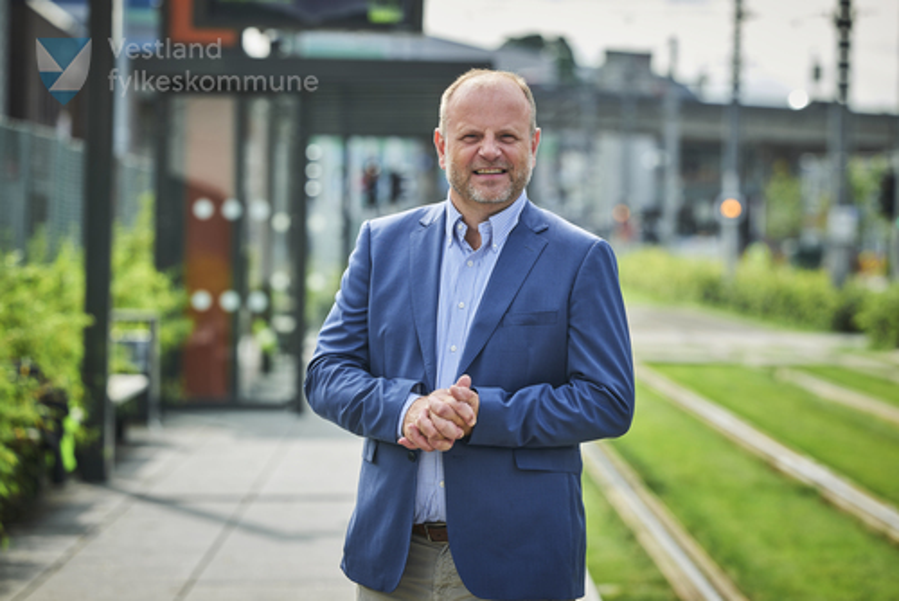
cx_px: 450
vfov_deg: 8.6
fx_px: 3973
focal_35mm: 159
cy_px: 300
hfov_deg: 12.9
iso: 50
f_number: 4.5
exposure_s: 1/160
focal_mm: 159
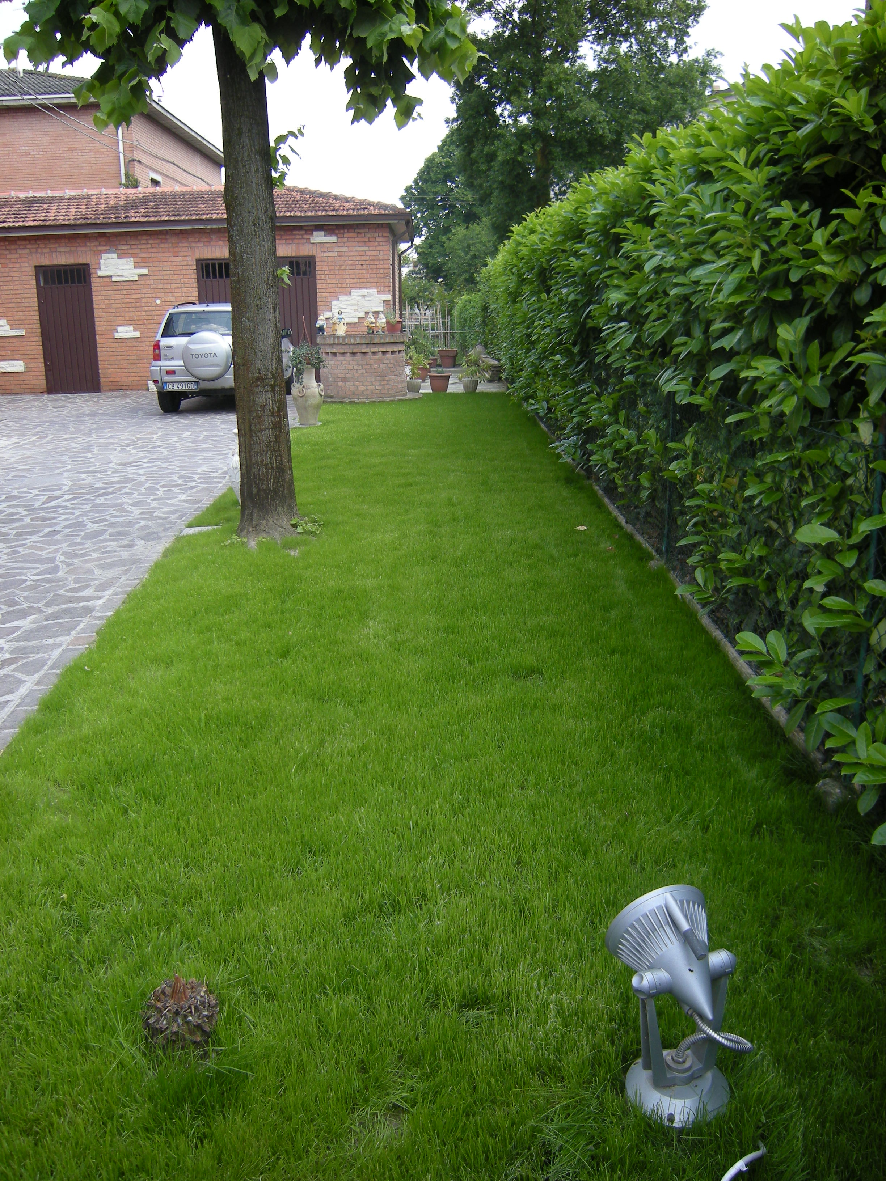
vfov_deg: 63.4
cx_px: 443
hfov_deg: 49.7
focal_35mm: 28
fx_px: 956
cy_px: 590
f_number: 2.8
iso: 64
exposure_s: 1/193
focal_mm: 4.7
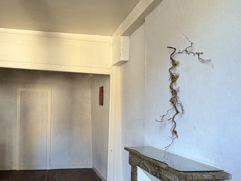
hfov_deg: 56.7
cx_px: 75
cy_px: 120
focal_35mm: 31
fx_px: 216
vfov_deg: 44.8
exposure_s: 1/60
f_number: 2.2
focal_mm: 2.22
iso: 500
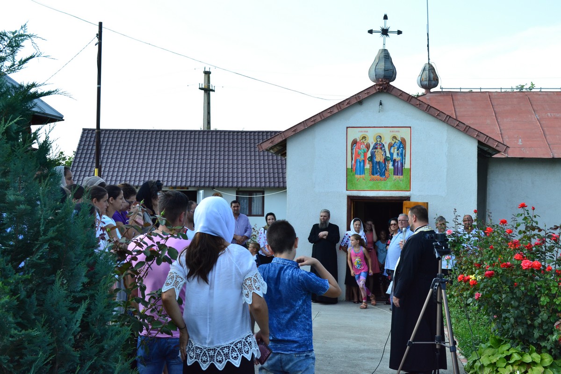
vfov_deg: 26.5
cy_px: 187
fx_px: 795
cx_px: 280
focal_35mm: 51
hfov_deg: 38.9
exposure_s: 1/200
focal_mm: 34
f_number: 10
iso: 400
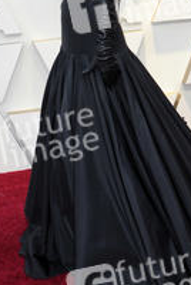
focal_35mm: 90
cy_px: 71
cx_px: 182
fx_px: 714
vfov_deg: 22.4
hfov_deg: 15.0
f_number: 5.6
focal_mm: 45
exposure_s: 1/250
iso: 1000
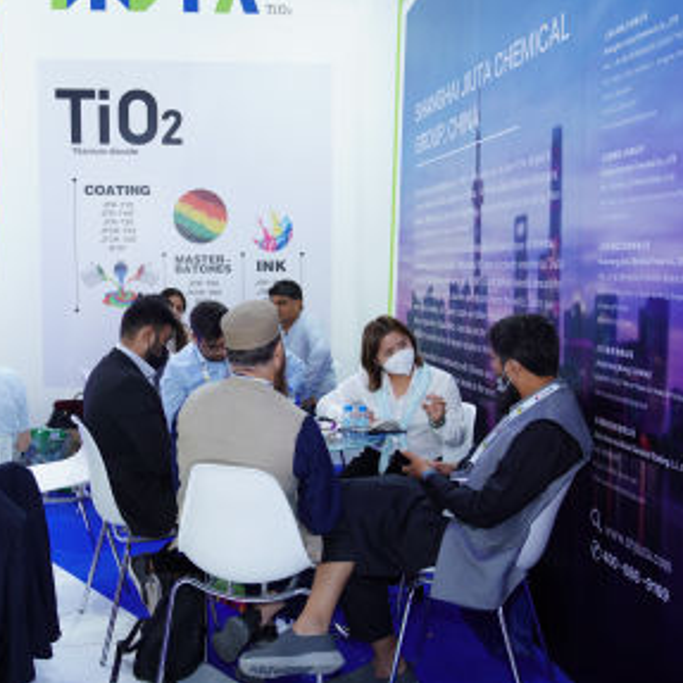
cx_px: 240
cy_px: 342
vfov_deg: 41.1
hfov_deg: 40.7
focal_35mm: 41
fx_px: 910
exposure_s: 1/125
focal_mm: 31.6
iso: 640
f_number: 2.8
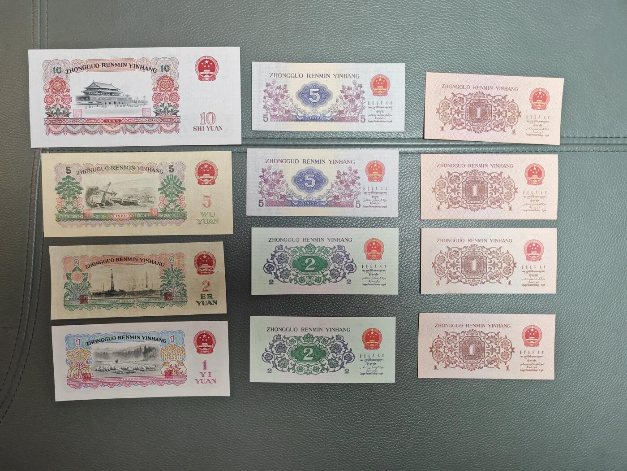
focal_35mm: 25
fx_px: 453
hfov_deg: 69.4
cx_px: 314
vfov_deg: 54.9
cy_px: 236
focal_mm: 5.3
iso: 320
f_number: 1.9
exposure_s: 1/100
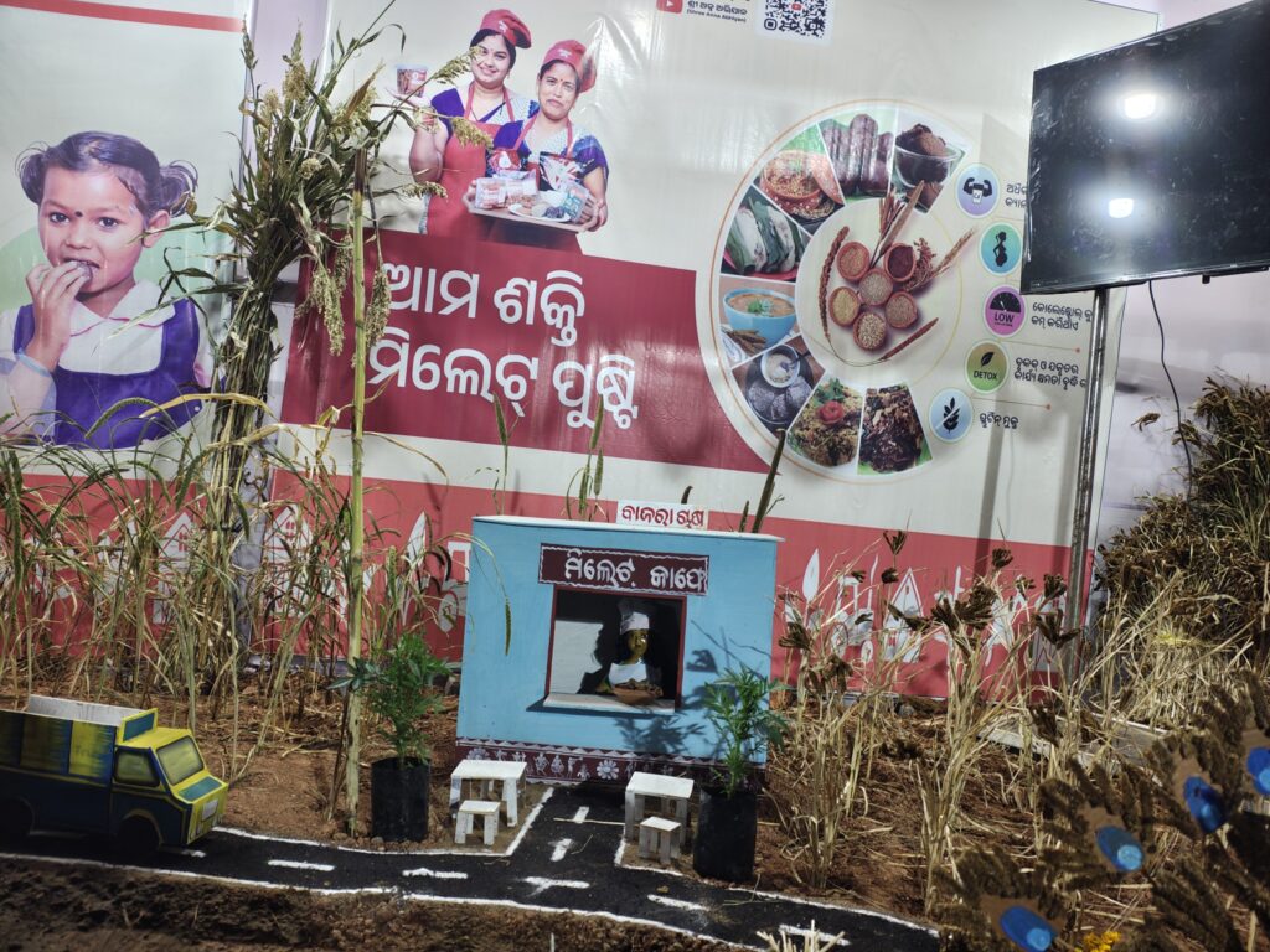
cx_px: 635
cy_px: 476
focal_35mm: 25
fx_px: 917
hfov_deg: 69.4
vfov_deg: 54.9
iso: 459
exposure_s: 1/50
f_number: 1.4
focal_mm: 5.89
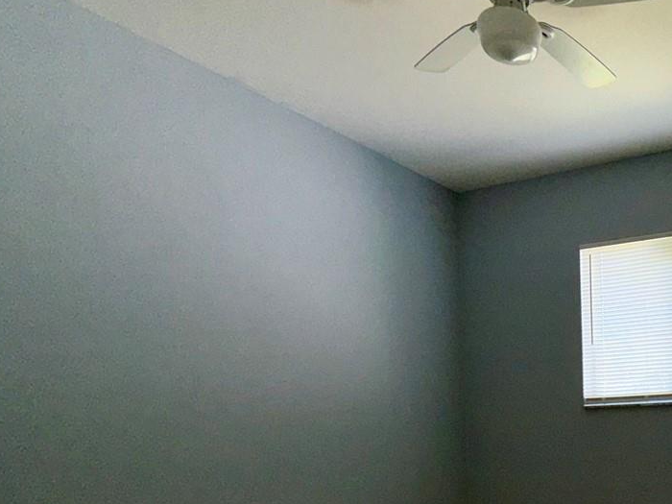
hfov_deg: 46.8
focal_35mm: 32
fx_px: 621
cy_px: 444
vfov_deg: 41.1
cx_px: 681
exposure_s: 1/133
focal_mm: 2.22
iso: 16
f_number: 2.2
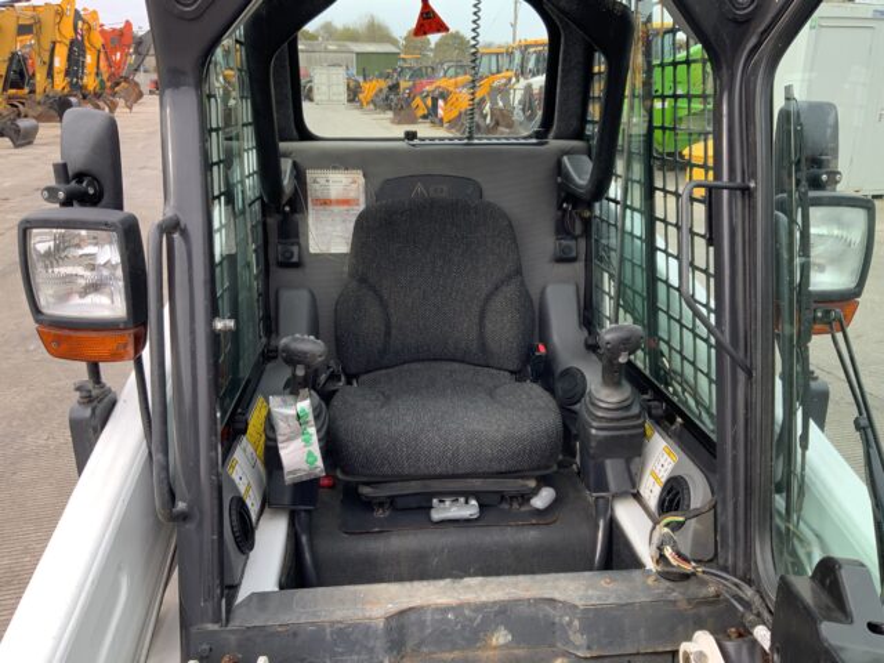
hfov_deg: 61.7
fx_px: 741
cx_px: 442
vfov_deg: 48.2
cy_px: 332
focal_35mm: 29
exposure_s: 1/122
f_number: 1.8
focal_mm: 3
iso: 25
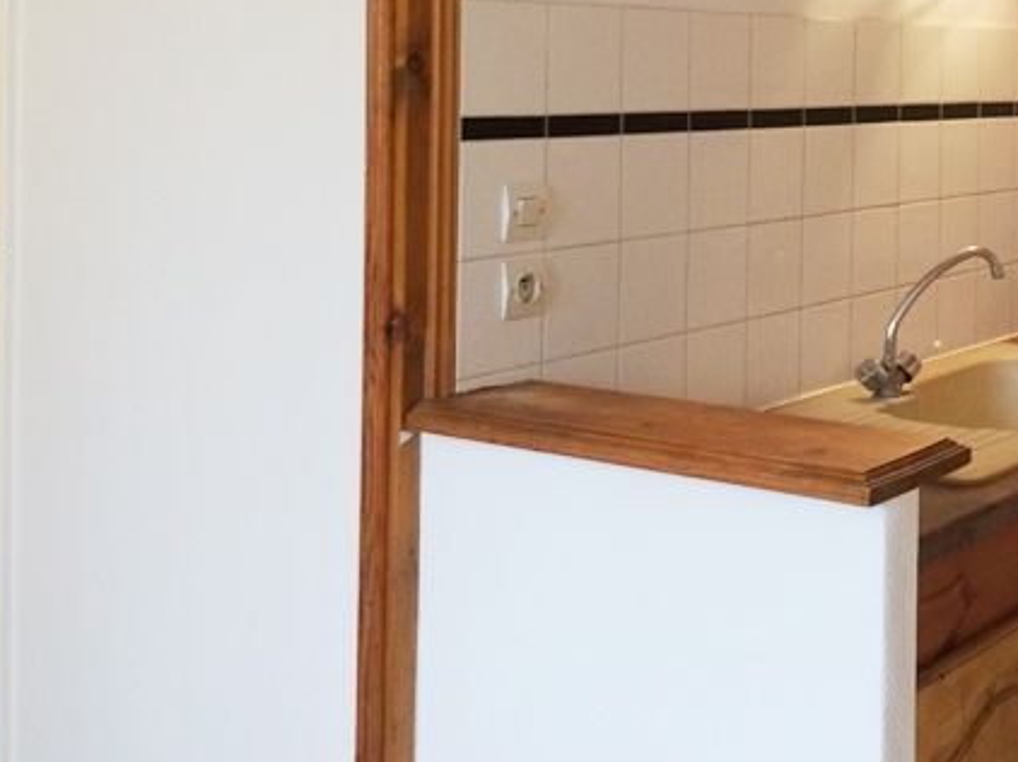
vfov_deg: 25.7
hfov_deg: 33.0
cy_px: 80
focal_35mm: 55
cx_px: 938
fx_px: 1617
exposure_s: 1/33
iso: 200
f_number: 2.2
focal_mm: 4.15
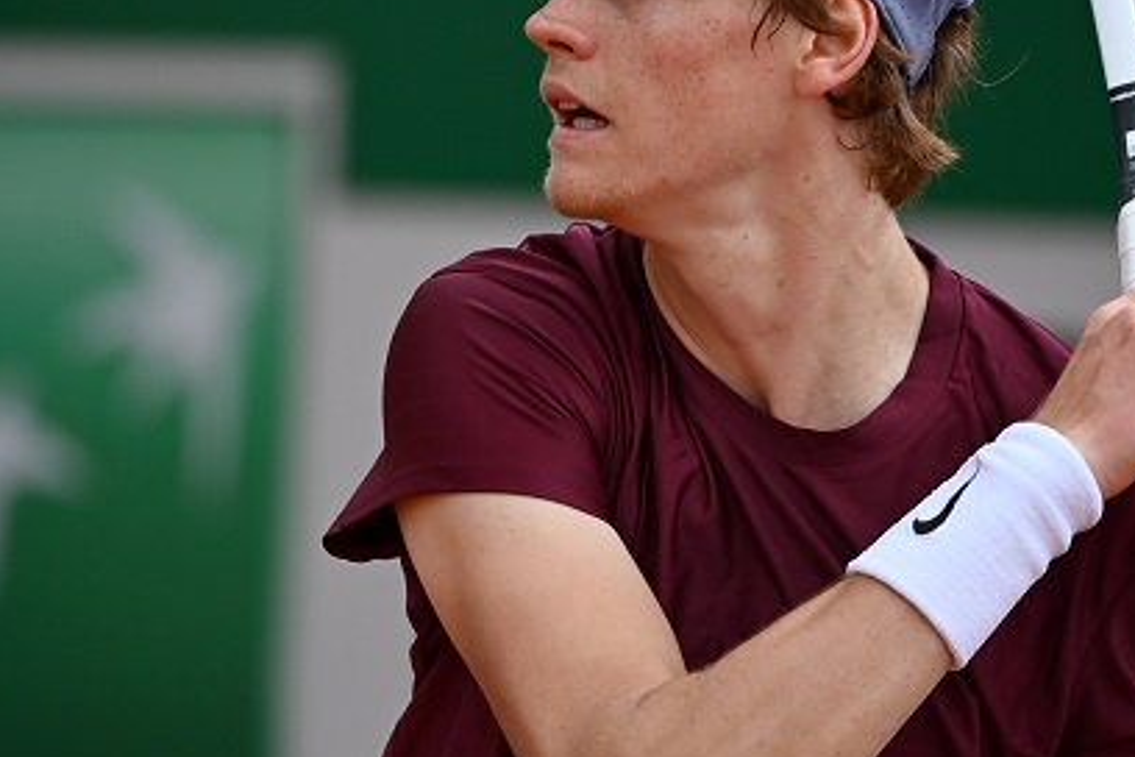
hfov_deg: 2.3
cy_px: 365
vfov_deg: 1.5
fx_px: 28562
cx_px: 651
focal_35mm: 906
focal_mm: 370
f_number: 4
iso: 640
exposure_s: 1/2000
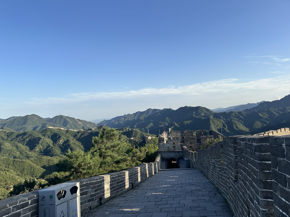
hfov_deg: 71.6
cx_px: 145
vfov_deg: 56.8
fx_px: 201
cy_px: 108
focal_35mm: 24
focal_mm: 6.86
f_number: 1.78
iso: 80
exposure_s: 1/3155
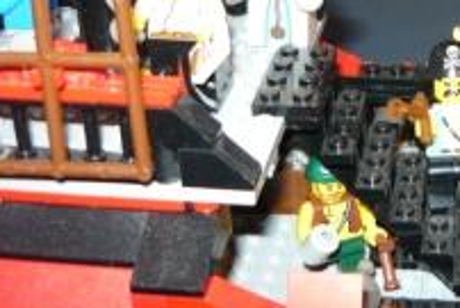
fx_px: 972
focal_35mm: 76
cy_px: -18
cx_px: 451
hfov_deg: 25.4
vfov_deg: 17.5
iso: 100
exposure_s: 1/30
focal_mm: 5.5
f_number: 2.8
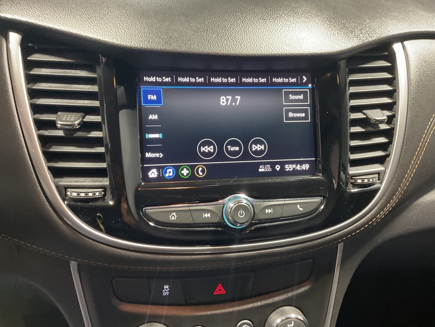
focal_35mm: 29
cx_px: 218
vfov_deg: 48.2
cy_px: 164
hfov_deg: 61.7
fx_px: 364
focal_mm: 3
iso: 250
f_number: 1.8
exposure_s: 1/40
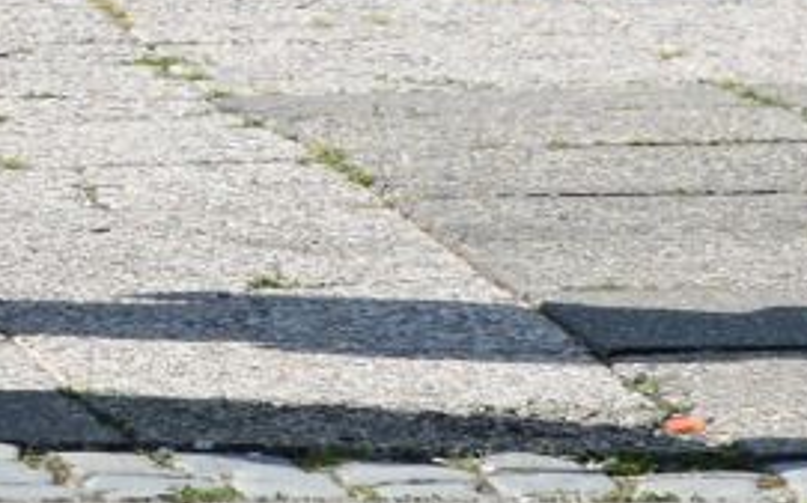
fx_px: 25035
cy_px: -750
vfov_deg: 1.1
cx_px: -533
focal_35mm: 1139
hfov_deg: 1.8
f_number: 8
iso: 200
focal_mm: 140
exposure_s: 1/500
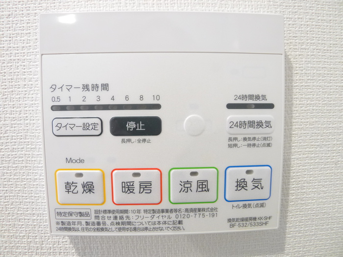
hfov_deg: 71.6
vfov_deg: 56.8
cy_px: 128
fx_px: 238
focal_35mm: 24
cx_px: 172
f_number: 2
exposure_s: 1/40
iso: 400
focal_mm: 5.1
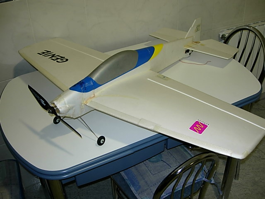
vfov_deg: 37.7
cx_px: 132
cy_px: 100
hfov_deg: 49.0
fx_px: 291
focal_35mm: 38
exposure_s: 1/32
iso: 79
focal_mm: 7.8
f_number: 2.8
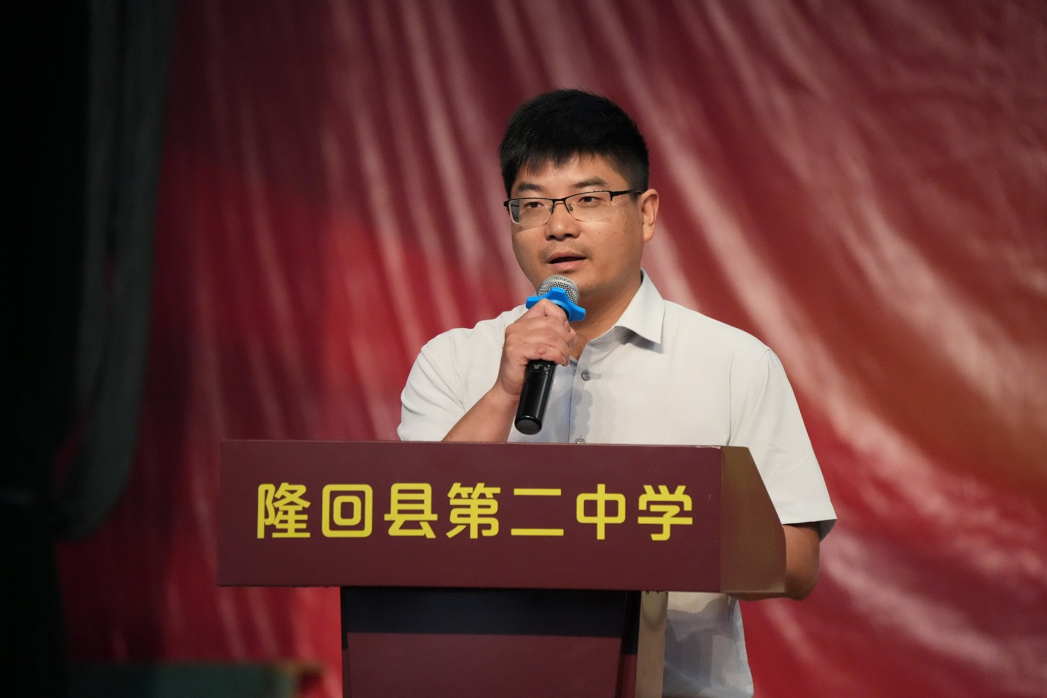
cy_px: 349
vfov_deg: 4.1
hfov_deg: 6.2
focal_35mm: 333
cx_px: 524
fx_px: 9684
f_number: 6.3
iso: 8000
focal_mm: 333
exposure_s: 1/250
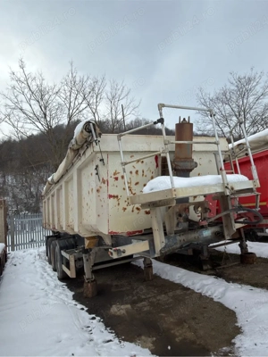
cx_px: 134
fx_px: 227
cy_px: 178
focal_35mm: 22
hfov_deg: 61.1
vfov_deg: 76.4
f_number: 2.2
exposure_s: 1/236
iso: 16
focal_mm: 2.22
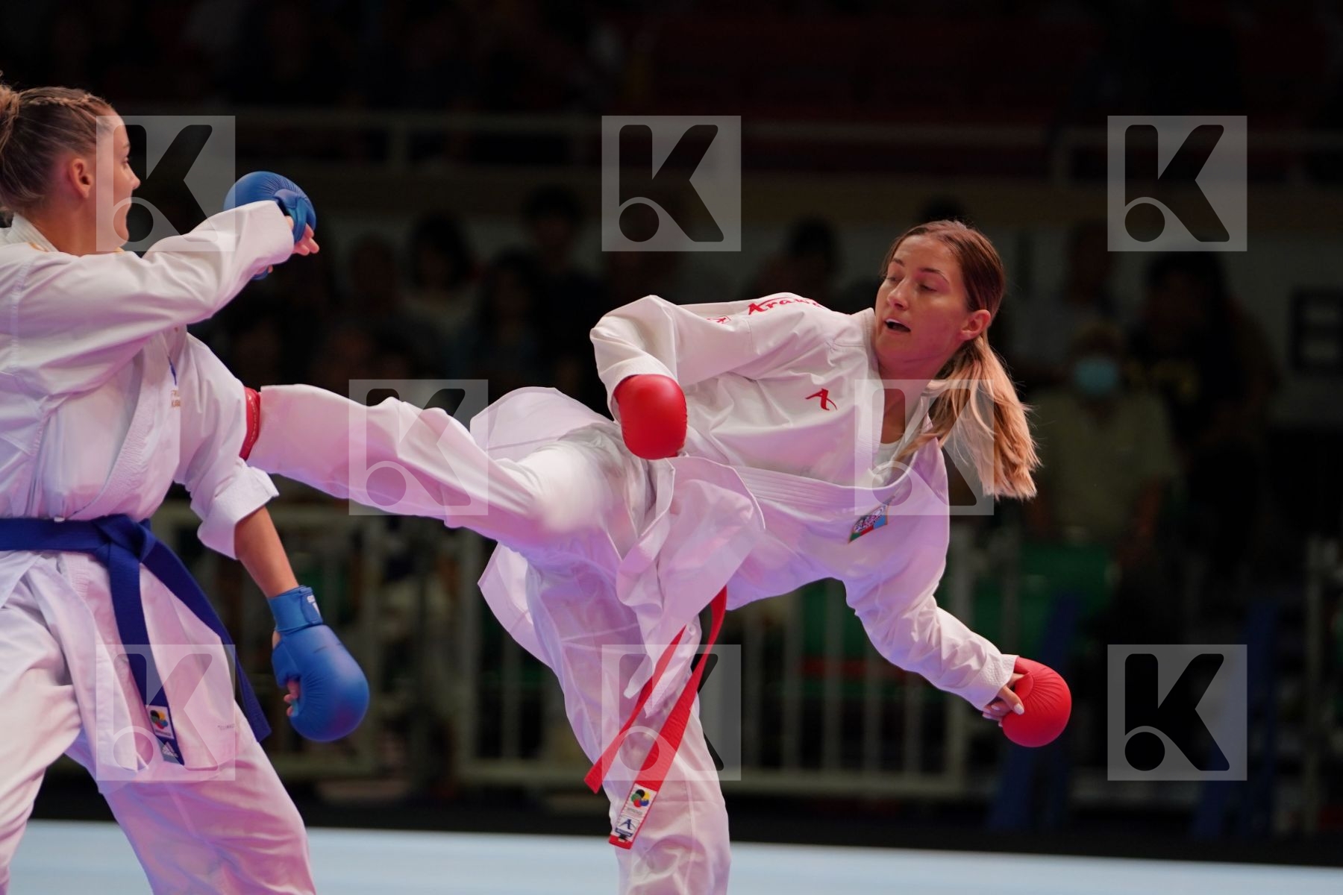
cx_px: 672
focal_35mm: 273
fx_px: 10184
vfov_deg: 5.0
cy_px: 448
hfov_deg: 7.5
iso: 800
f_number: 2.8
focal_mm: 182
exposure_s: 1/1000
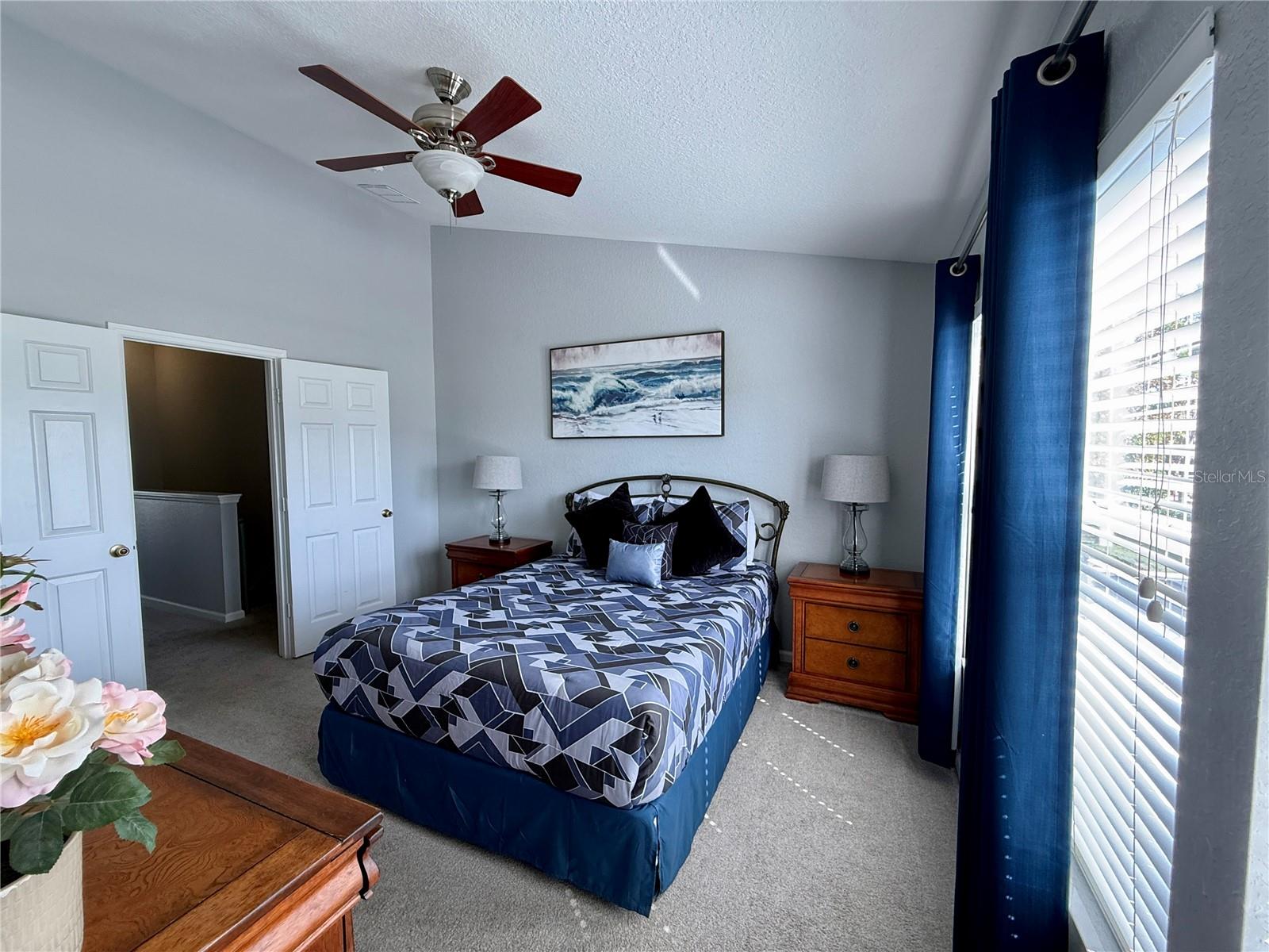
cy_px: 476
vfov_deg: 85.7
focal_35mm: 14
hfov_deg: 102.1
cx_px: 634
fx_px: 513
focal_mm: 2.22
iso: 125
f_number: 2.2
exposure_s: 1/99
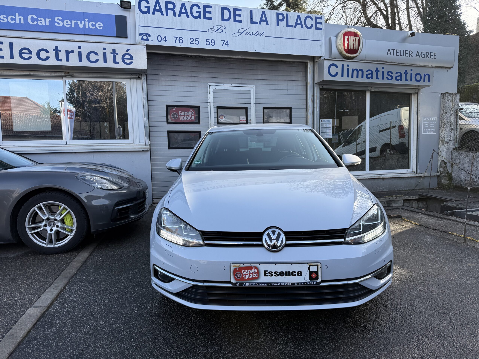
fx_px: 332
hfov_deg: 71.6
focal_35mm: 24
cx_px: 240
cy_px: 180
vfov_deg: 56.8
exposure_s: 1/909
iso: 80
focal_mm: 6.76
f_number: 1.78
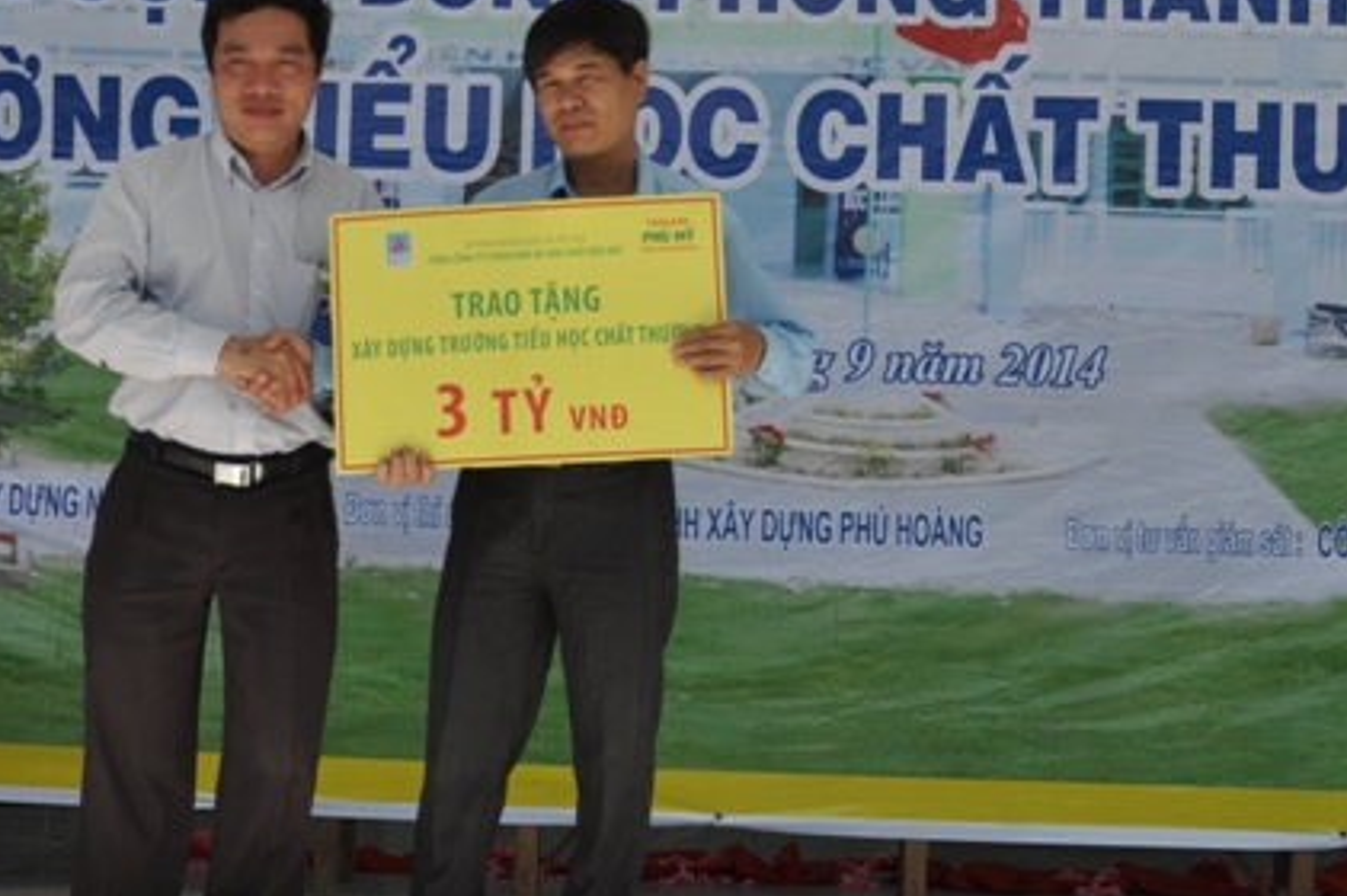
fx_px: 3410
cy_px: 256
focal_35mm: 91
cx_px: 582
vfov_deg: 14.9
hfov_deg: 22.3
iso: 200
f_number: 4.5
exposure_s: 1/2500
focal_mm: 25
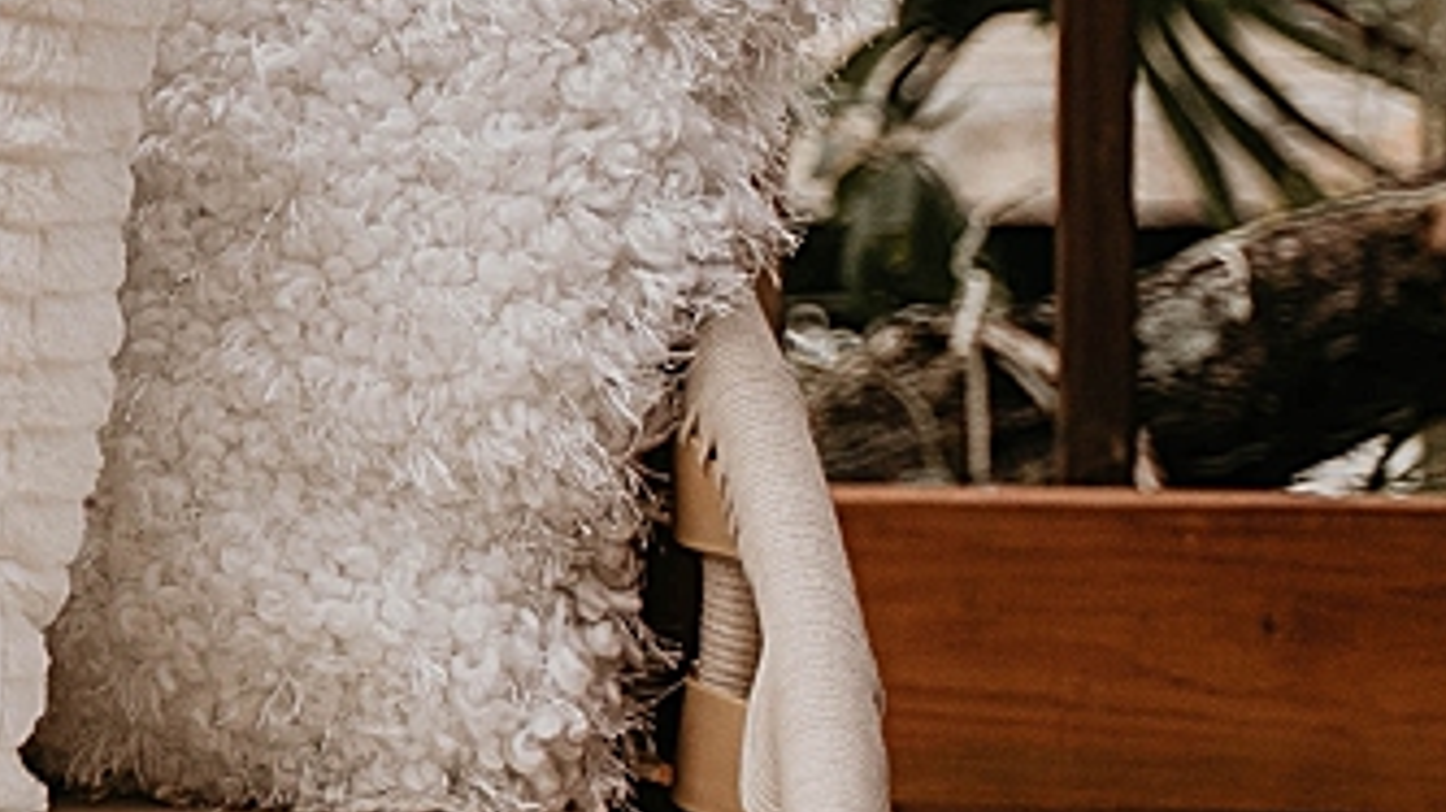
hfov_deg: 8.0
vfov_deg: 4.8
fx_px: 9658
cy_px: -176
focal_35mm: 252
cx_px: -1841
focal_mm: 50
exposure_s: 1/800
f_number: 2.8
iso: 400
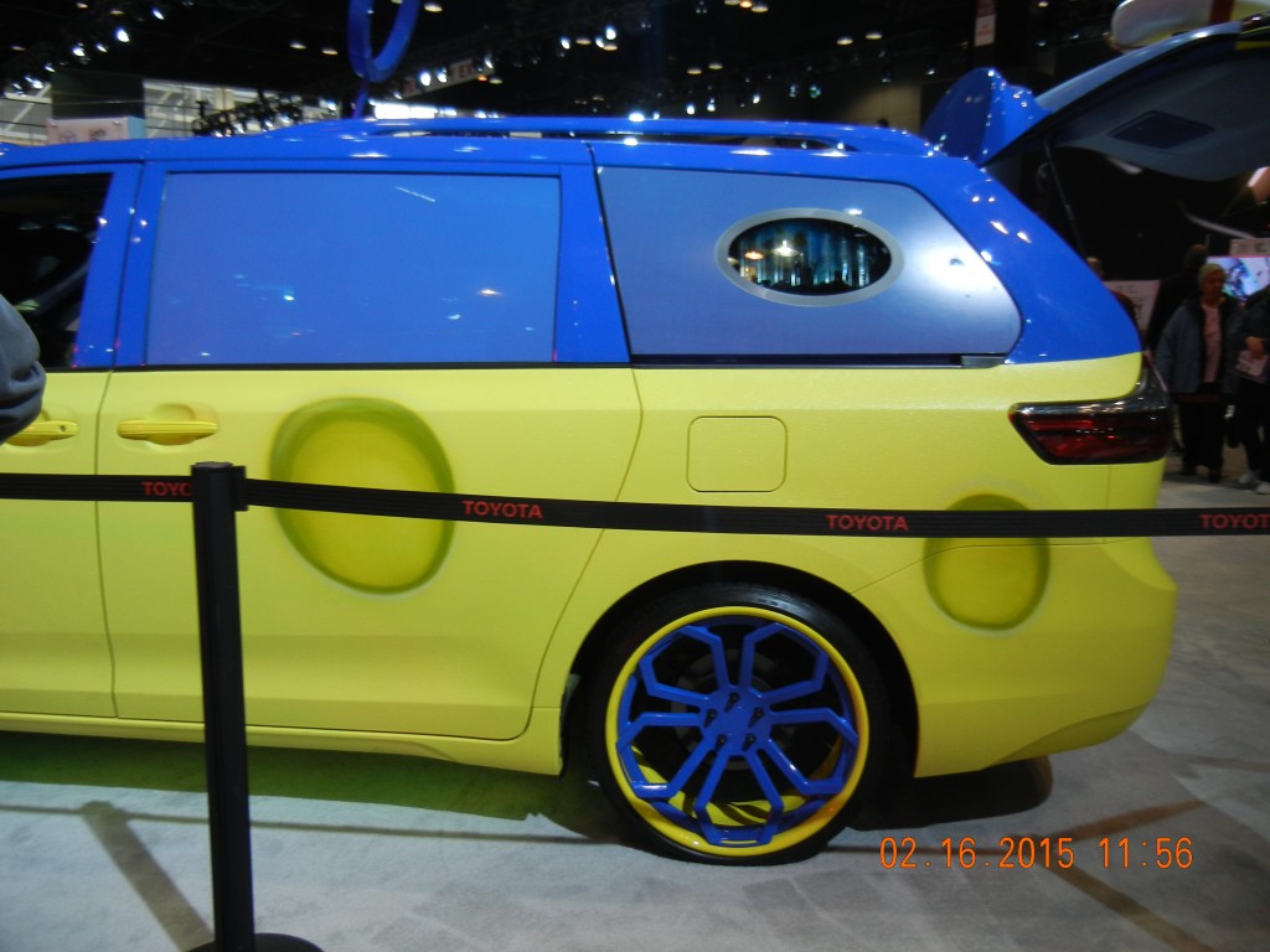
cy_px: 476
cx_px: 635
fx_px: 1101
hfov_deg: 60.0
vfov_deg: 46.8
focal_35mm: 30
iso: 160
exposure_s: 1/92.4
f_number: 3.5
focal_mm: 5.4
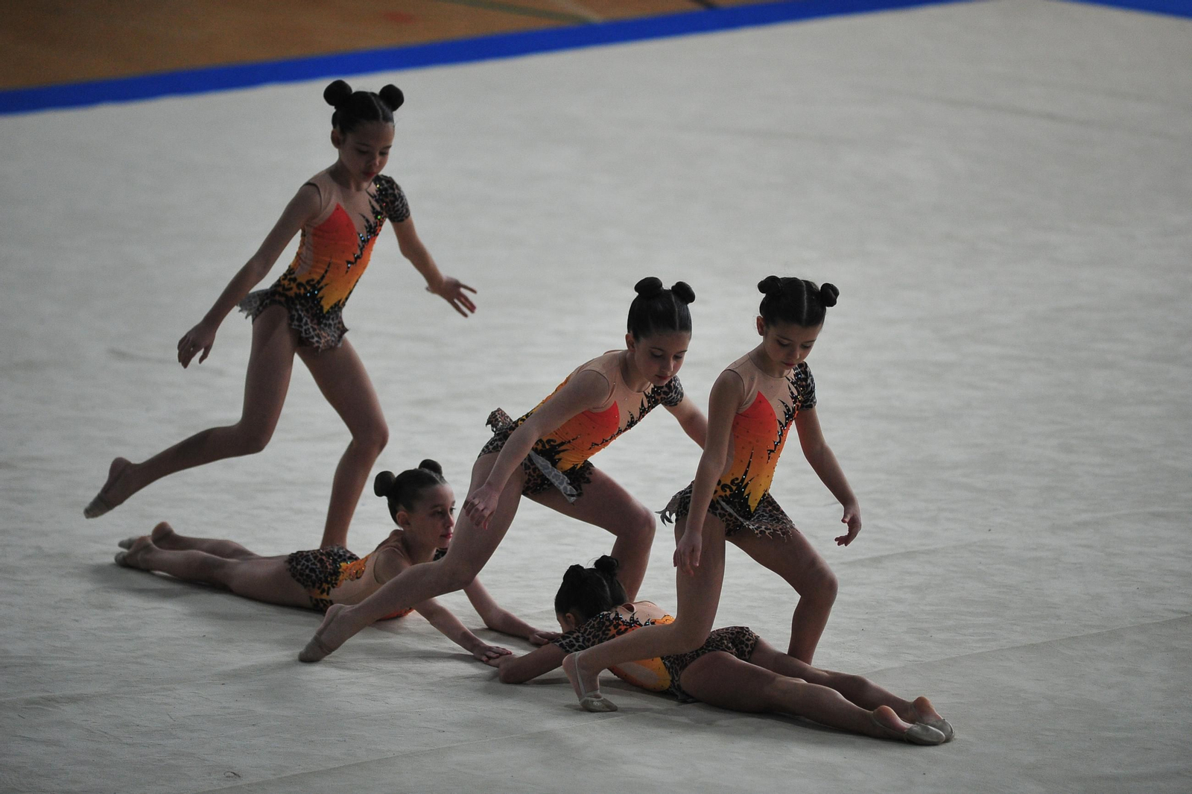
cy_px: 397
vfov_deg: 4.6
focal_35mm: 300
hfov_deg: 6.9
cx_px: 596
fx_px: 9928
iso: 3200
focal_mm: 300
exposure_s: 1/2500
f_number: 2.8
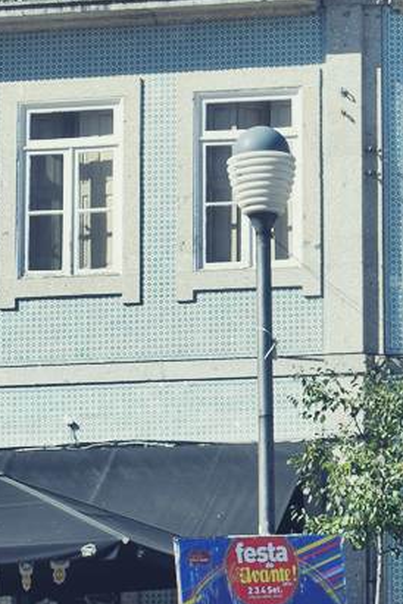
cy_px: 134
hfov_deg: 7.8
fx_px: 2938
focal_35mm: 175
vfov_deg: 11.7
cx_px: 471
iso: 200
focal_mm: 30
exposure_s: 1/400
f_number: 10
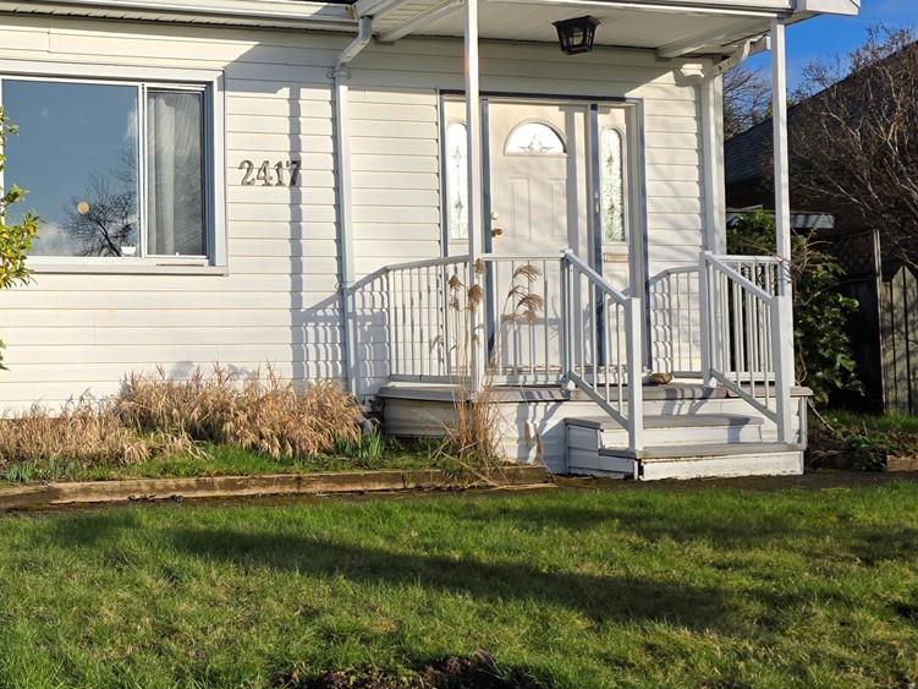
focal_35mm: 49
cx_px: 98
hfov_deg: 36.6
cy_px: 361
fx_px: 1299
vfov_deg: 29.7
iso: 80
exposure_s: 1/5778
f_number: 1.7
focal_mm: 6.3
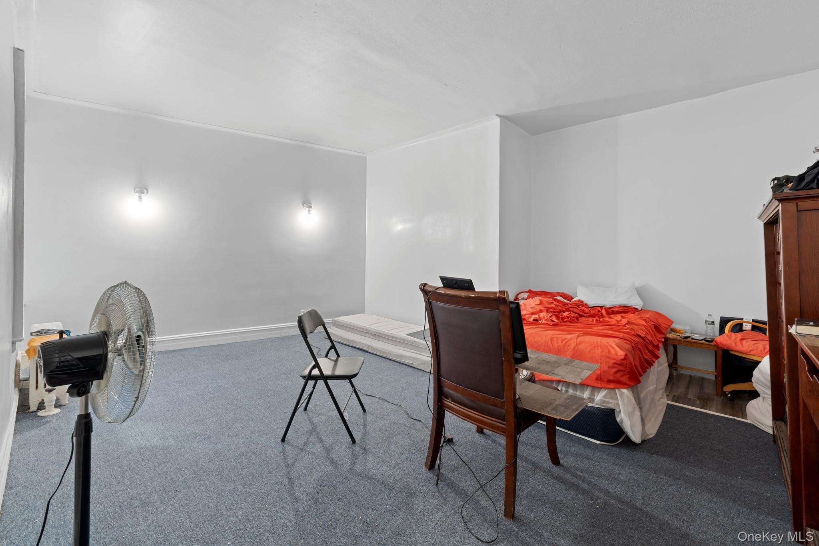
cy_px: 273
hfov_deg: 104.3
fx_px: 318
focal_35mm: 14
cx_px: 410
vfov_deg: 81.2
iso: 400
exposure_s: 6
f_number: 10
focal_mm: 14
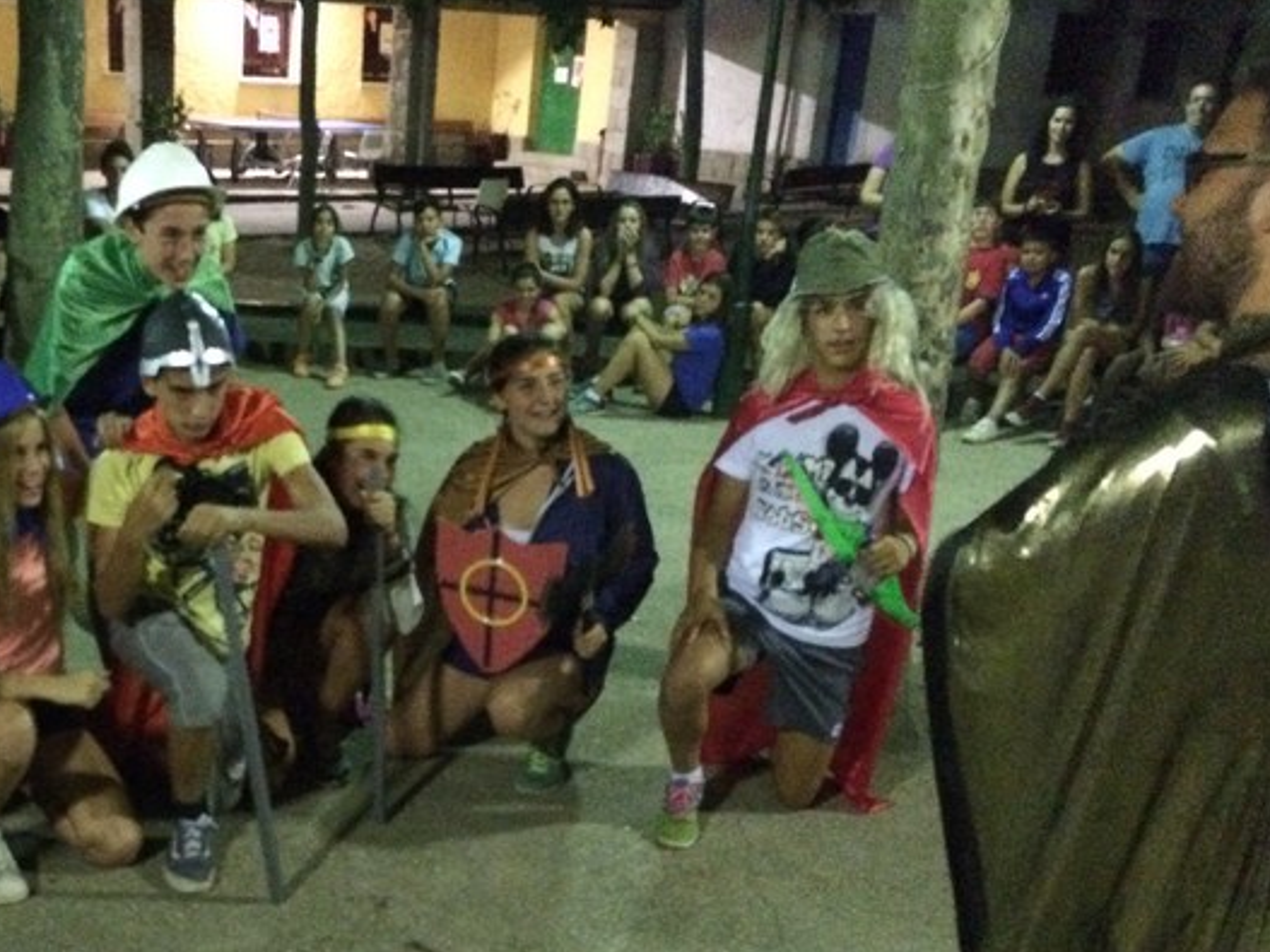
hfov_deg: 42.0
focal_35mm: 44
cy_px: 716
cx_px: 354
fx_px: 1614
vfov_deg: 32.2
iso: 1600
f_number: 2.2
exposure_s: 1/17
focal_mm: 4.15
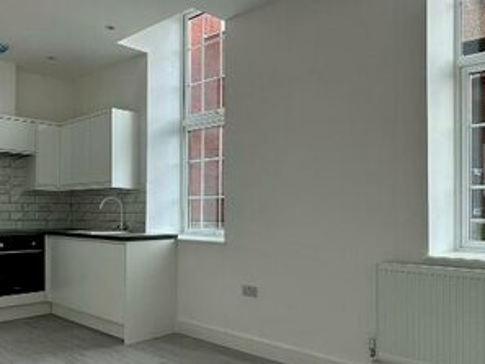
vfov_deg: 42.9
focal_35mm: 33
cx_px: 206
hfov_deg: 55.1
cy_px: 206
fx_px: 463
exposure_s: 1/99
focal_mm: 2.22
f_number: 2.2
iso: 40
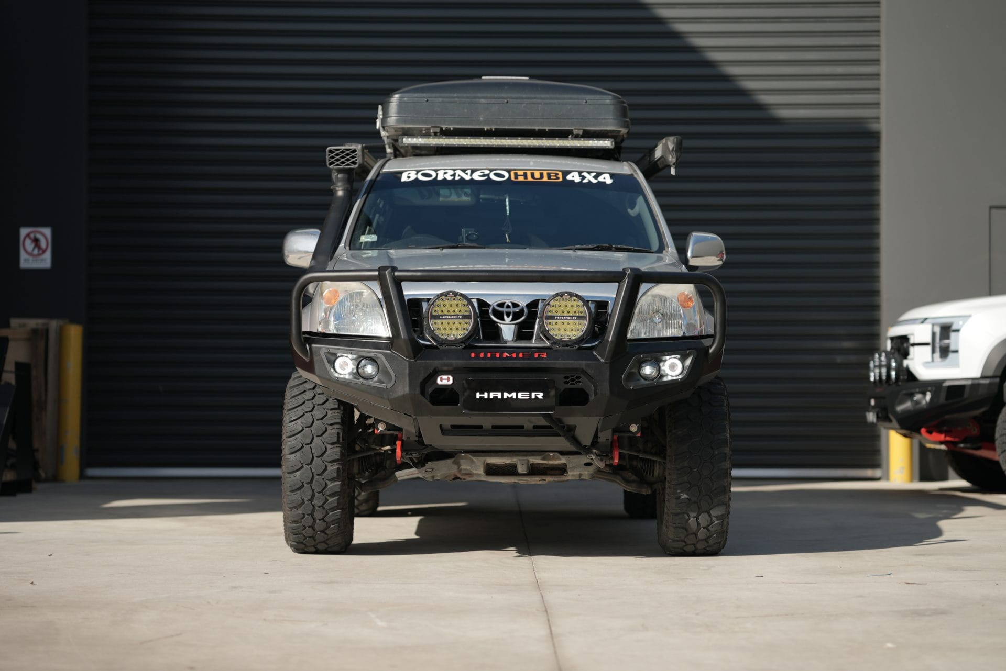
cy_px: 336
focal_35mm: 85
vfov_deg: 16.1
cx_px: 503
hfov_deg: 23.9
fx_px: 2376
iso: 160
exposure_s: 1/160
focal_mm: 85
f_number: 2.2
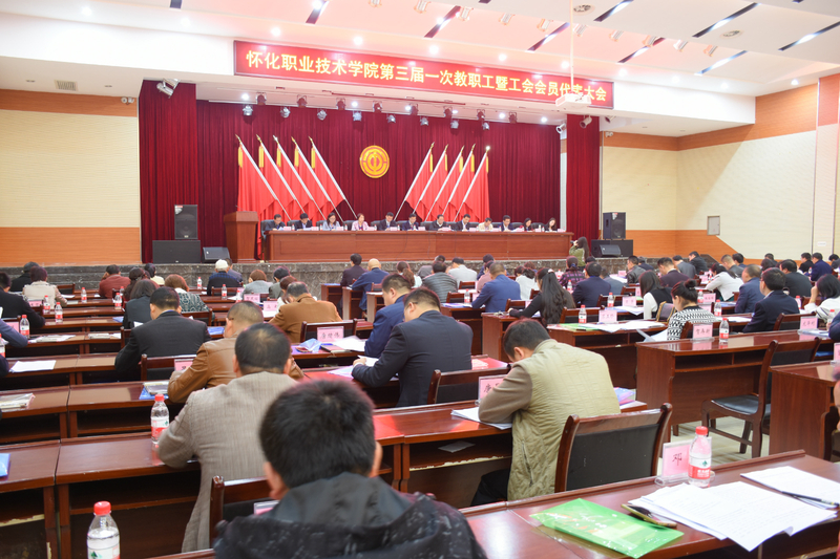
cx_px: 420
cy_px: 280
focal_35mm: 30
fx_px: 700
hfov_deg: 61.9
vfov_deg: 43.6
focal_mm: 20
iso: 320
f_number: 3.5
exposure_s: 1/3
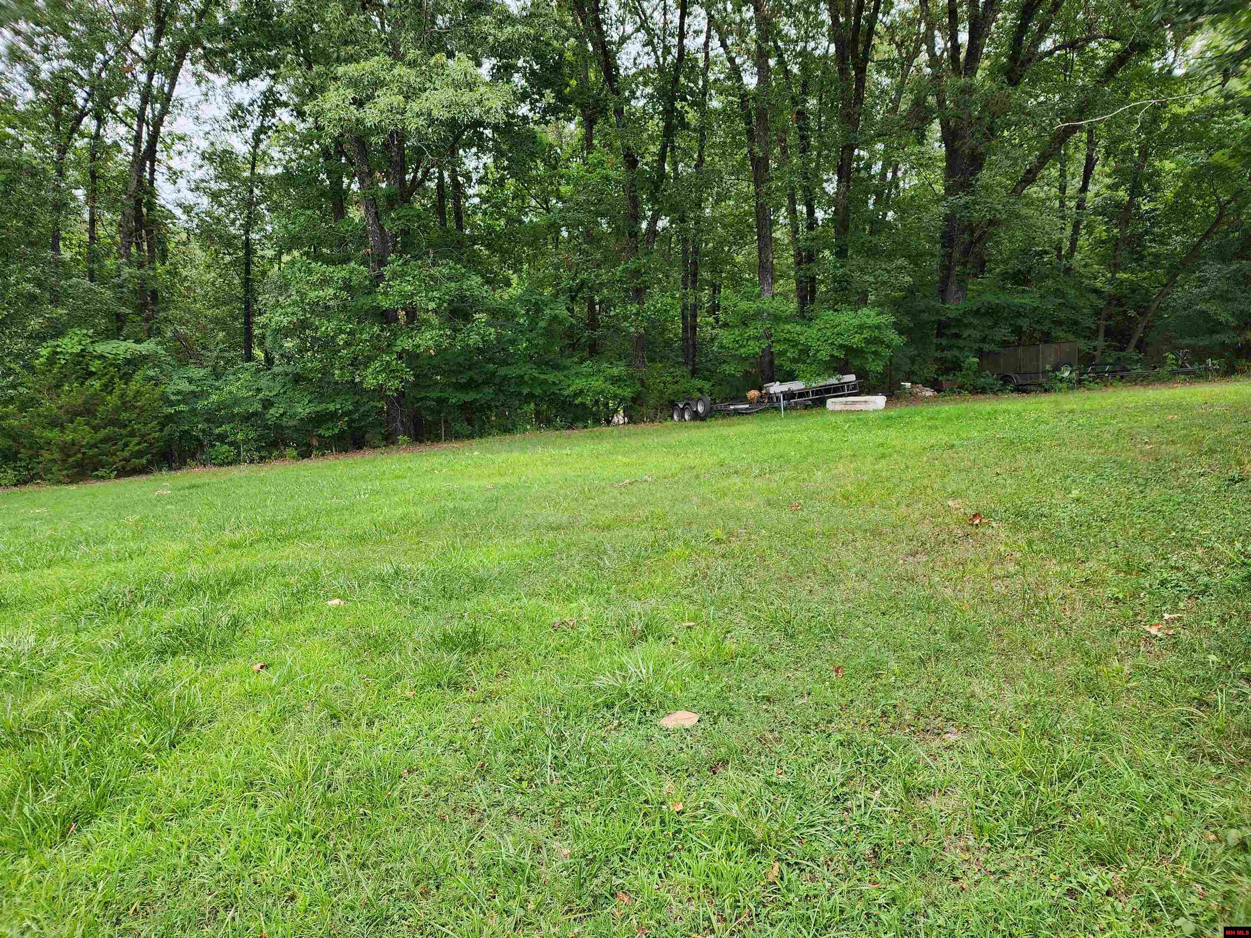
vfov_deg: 58.9
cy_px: 469
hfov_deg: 73.9
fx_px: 831
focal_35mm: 23
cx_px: 626
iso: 32
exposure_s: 1/180
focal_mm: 6.4
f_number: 1.8
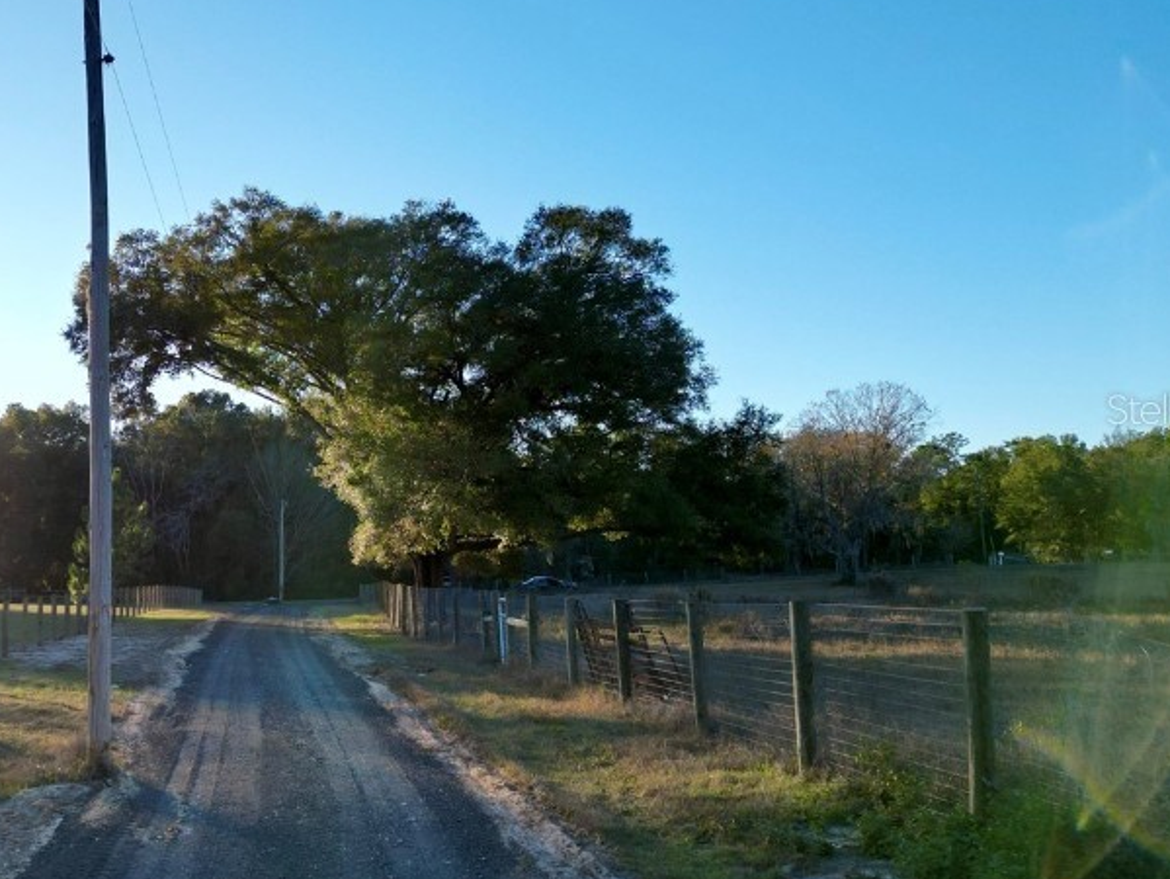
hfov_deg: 44.2
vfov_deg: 35.2
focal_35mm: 41
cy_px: 408
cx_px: 291
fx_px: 1387
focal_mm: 6.72
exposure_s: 1/1600
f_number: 1.7
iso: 100
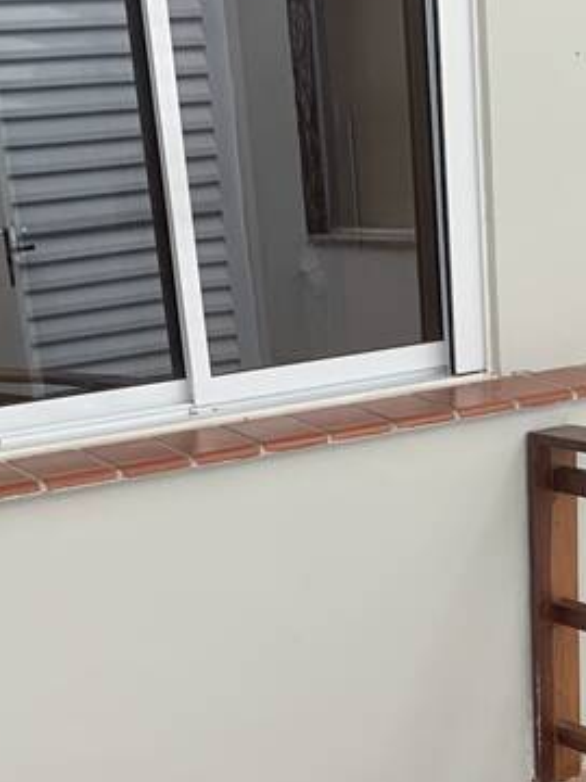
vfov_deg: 21.4
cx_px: 425
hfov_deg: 18.8
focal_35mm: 78
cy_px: 1138
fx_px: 1761
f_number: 1.8
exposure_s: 1/121
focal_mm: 4.25
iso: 80
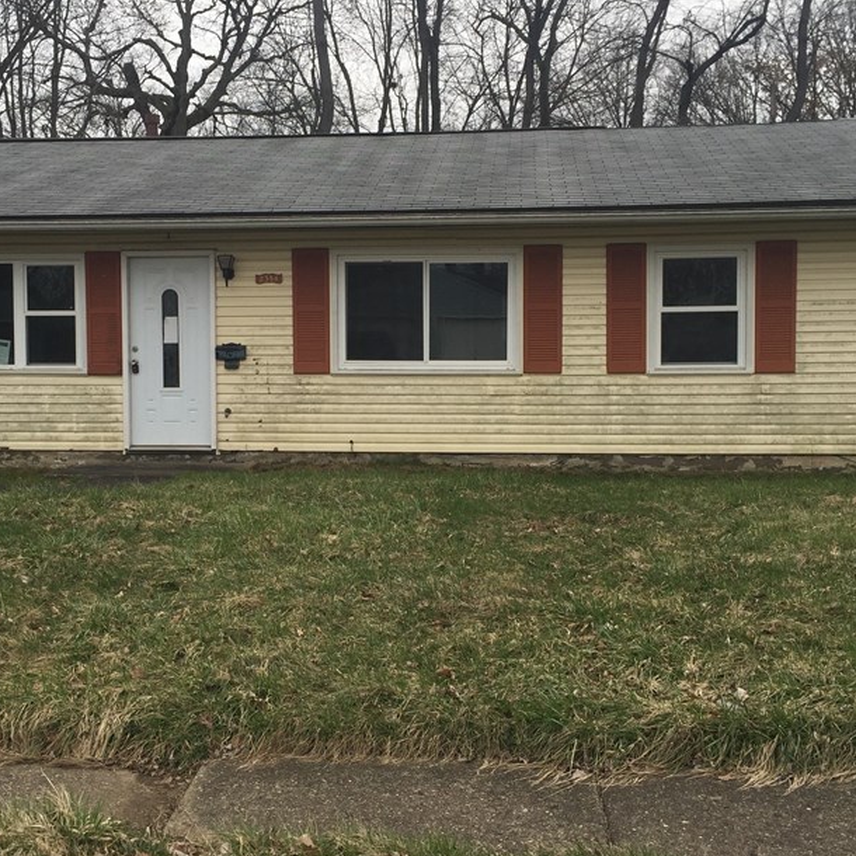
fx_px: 1203
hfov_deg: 39.1
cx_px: 366
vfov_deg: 39.2
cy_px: 421
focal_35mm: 43
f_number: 2.2
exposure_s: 1/168
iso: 32
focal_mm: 4.15
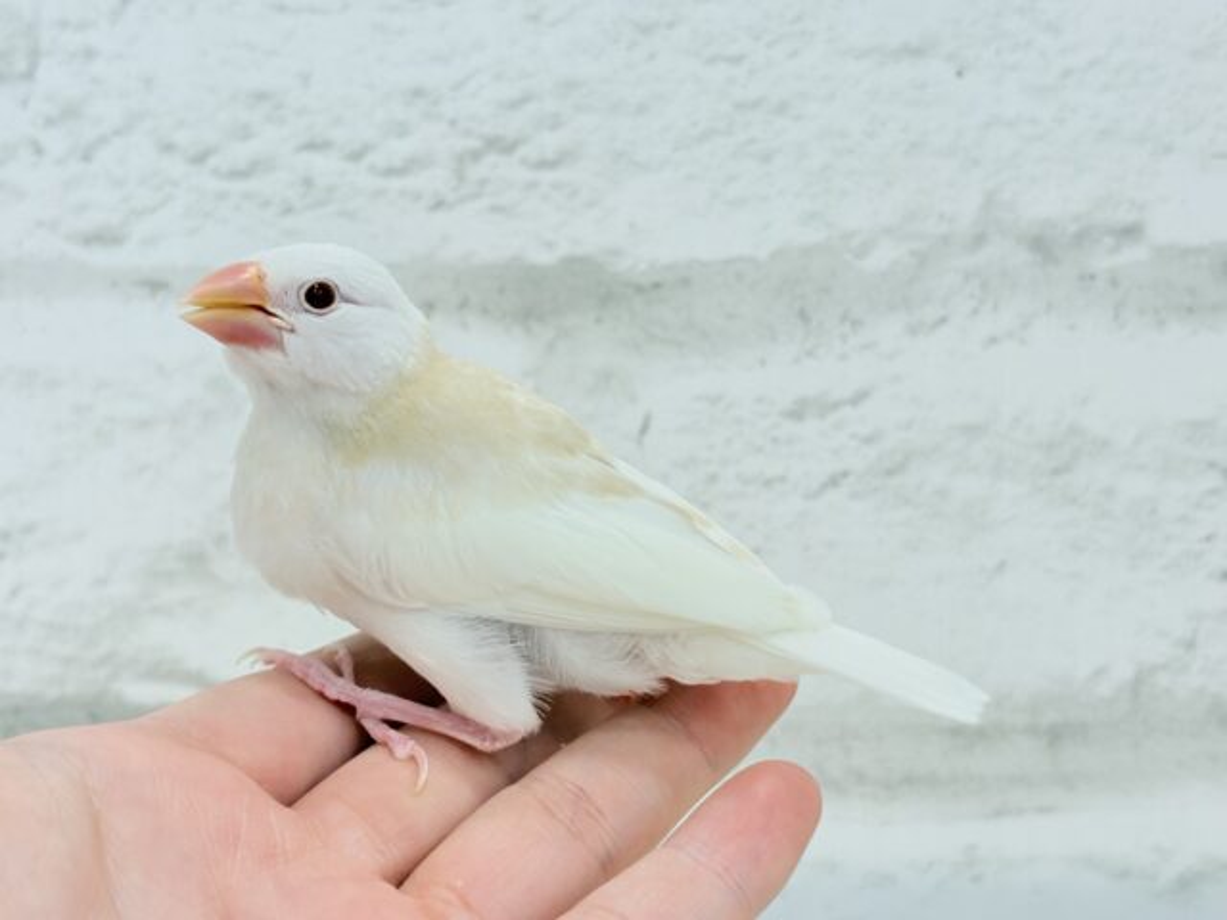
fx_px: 1843
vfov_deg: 28.0
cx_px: 614
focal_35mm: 52
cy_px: 460
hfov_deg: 36.8
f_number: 1.6
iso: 32
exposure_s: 1/50
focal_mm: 5.96
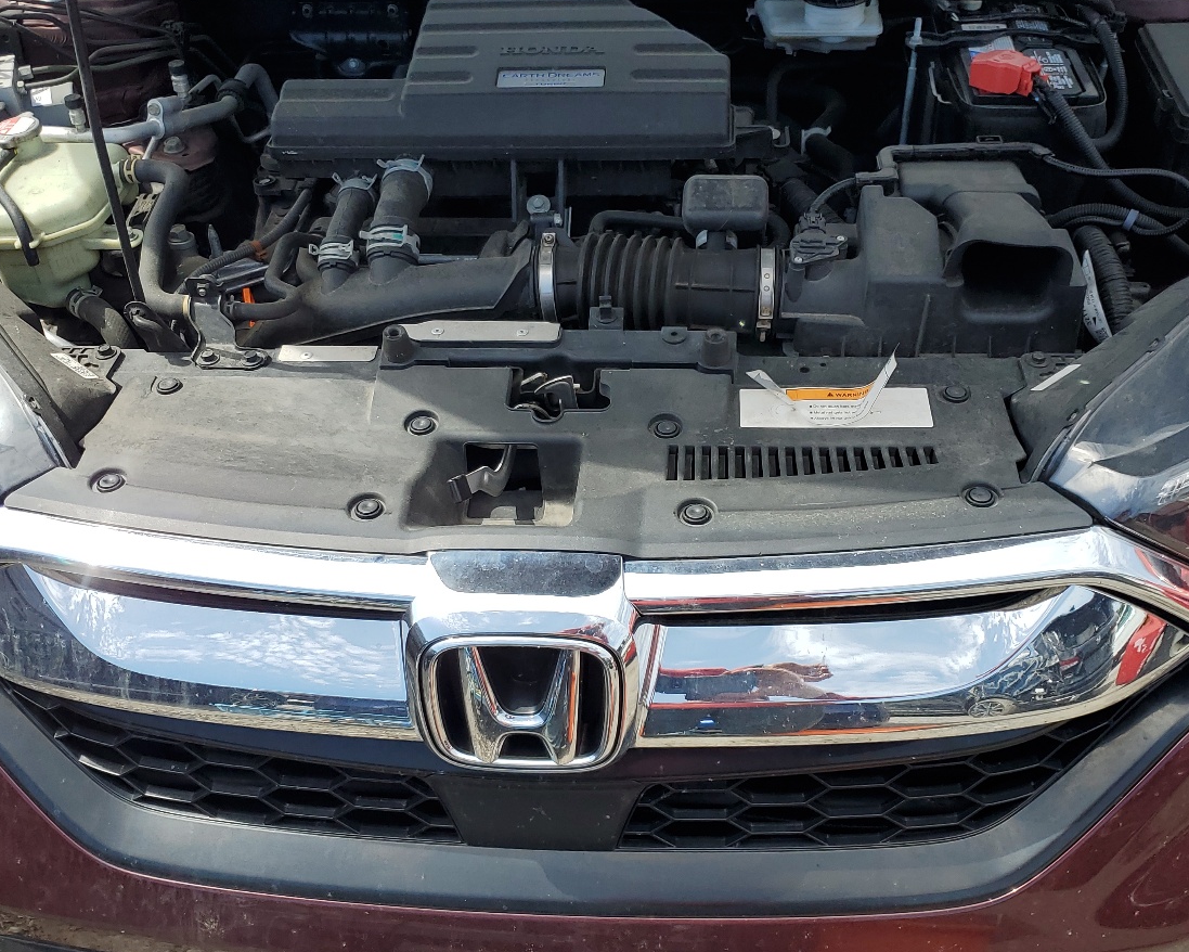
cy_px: 499
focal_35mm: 37
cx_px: 624
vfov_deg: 40.1
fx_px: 1302
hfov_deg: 49.1
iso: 50
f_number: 1.5
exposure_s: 1/1667
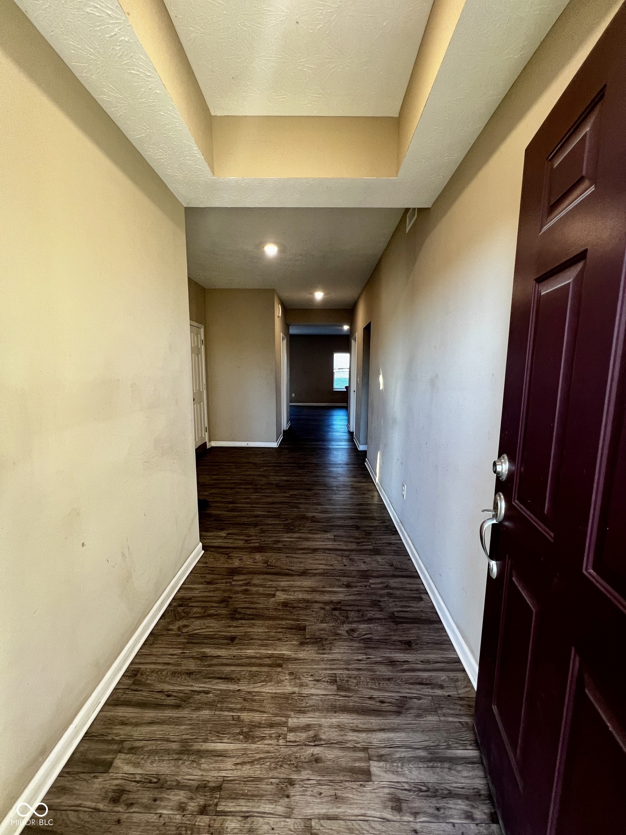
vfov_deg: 106.2
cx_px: 313
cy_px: 418
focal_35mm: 13
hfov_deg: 89.9
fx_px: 313
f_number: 1.8
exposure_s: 1/60
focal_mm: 1.57
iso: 125
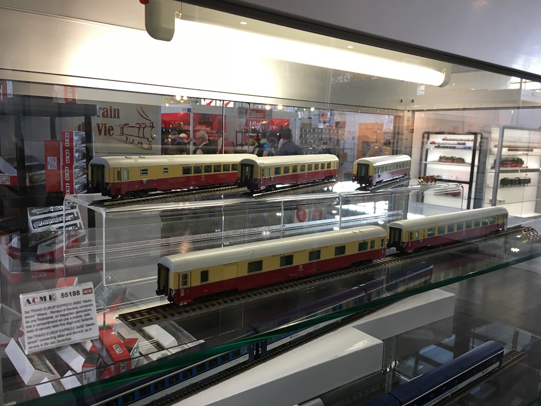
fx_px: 453
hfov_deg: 61.7
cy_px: 203
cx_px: 270
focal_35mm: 29
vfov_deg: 48.2
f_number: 2.2
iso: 25
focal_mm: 4.15
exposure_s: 1/33
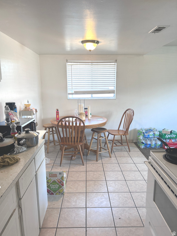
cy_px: 118
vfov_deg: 67.3
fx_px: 177
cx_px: 88
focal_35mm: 26
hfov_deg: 53.1
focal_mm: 5.7
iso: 80
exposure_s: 1/120
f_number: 1.5
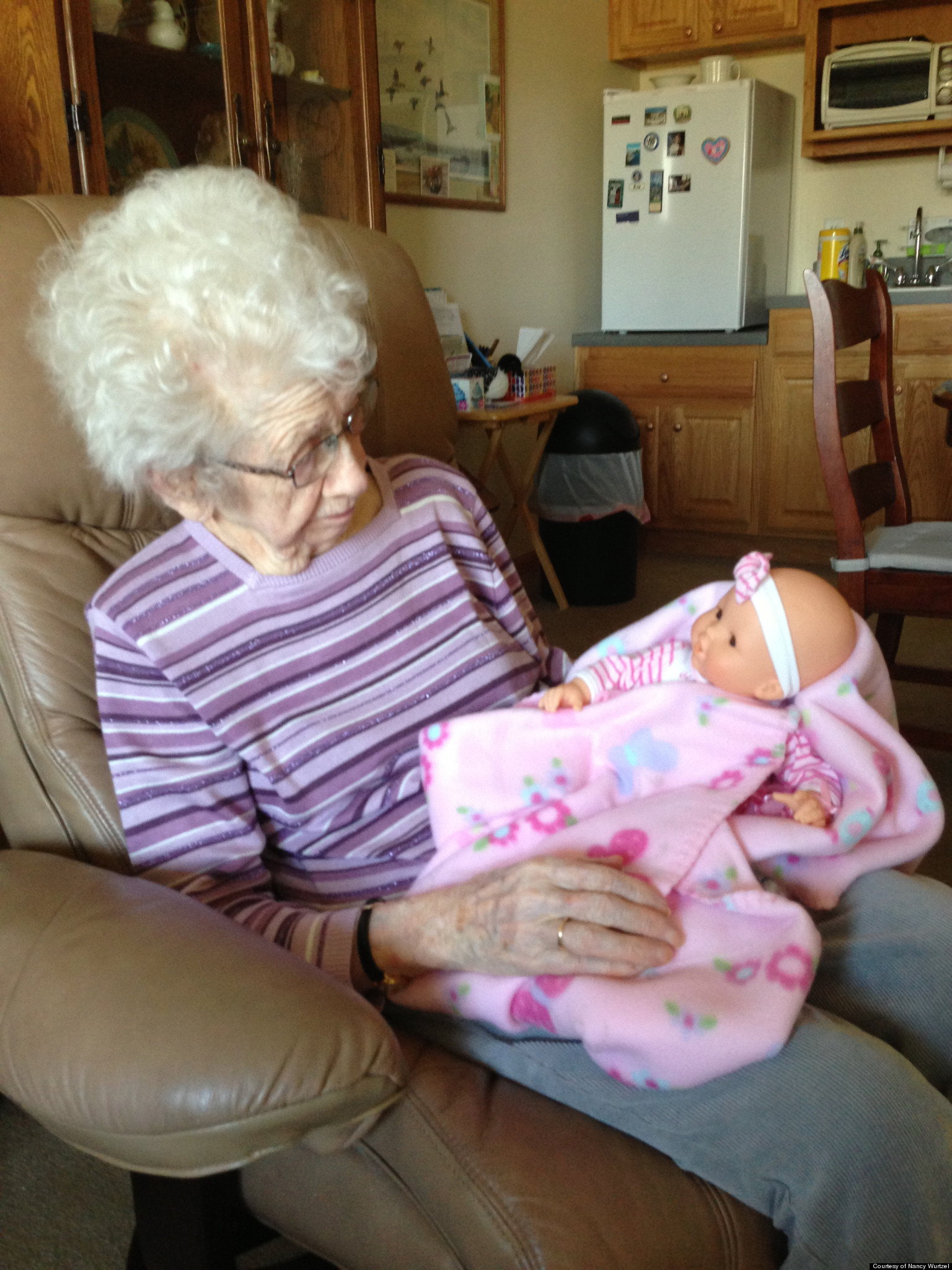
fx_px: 1210
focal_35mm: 33
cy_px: 635
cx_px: 476
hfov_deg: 42.9
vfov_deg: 55.4
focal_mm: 4.13
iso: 160
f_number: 2.4
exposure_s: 1/20
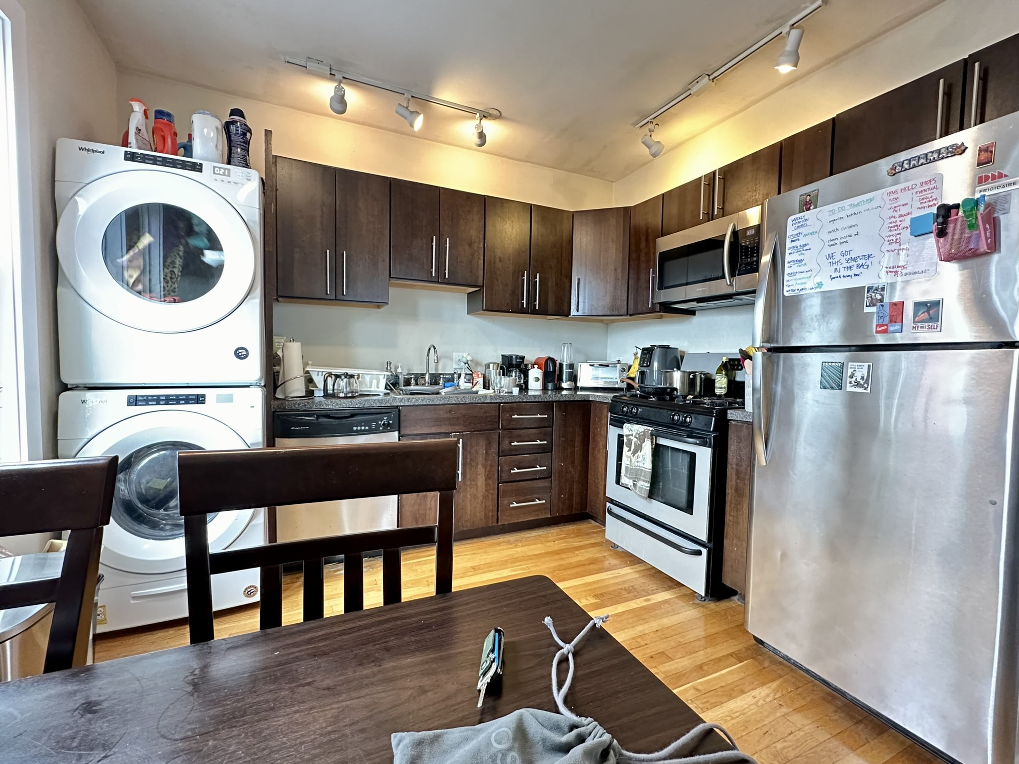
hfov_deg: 102.1
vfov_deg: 85.7
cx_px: 510
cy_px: 382
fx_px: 412
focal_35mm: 14
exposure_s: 1/60
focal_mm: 2.22
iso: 640
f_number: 2.2
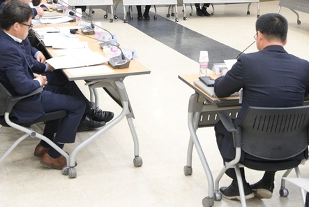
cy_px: 18
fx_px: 593
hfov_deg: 29.2
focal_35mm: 69
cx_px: 183
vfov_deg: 19.4
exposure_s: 1/250
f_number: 4
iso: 3200
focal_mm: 34
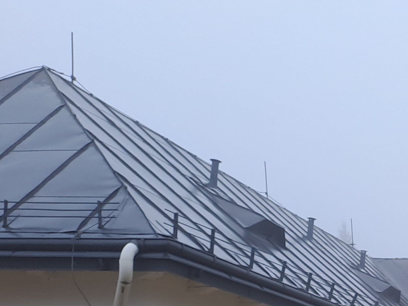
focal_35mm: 80
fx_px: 943
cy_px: 445
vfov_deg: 16.9
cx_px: 612
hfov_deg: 20.8
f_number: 1.8
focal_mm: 4.65
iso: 32
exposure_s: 1/188
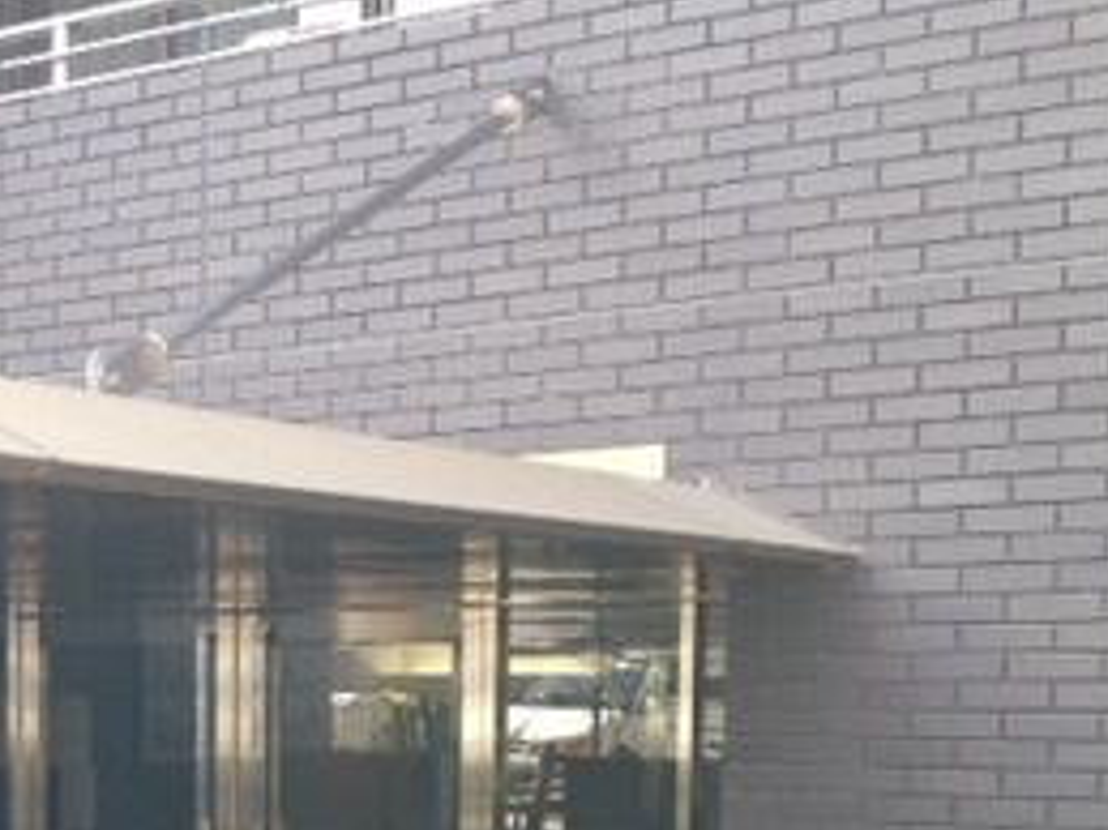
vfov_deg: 17.6
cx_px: 47
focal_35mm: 81
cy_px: 881
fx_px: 2591
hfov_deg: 23.3
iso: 50
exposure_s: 1/139
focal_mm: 4.28
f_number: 2.4
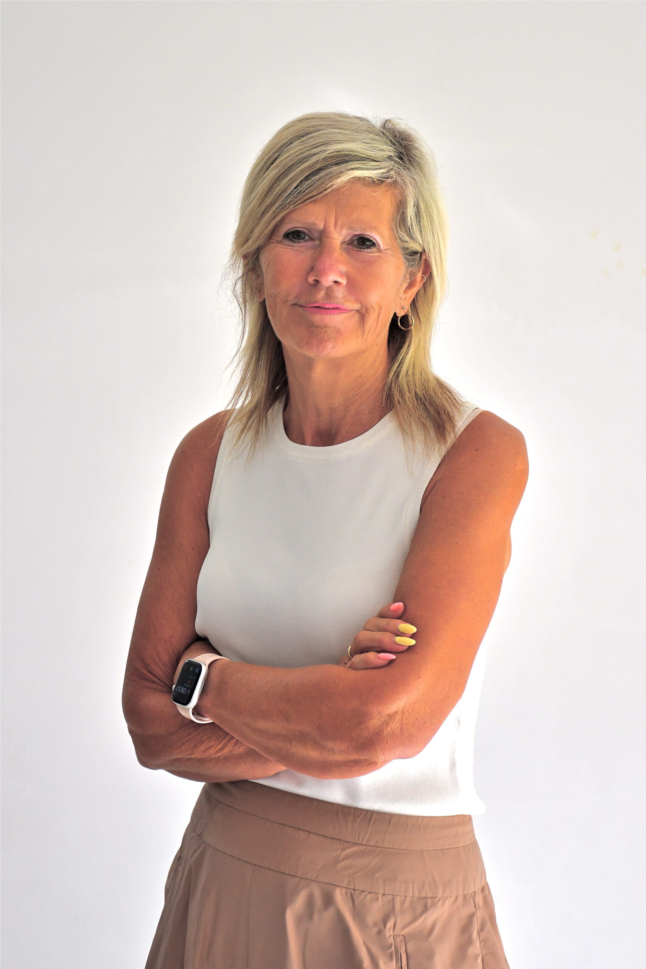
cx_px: 323
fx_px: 2099
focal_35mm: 78
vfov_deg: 26.0
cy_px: 484
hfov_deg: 17.5
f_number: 4.8
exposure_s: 1/250
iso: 800
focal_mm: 52
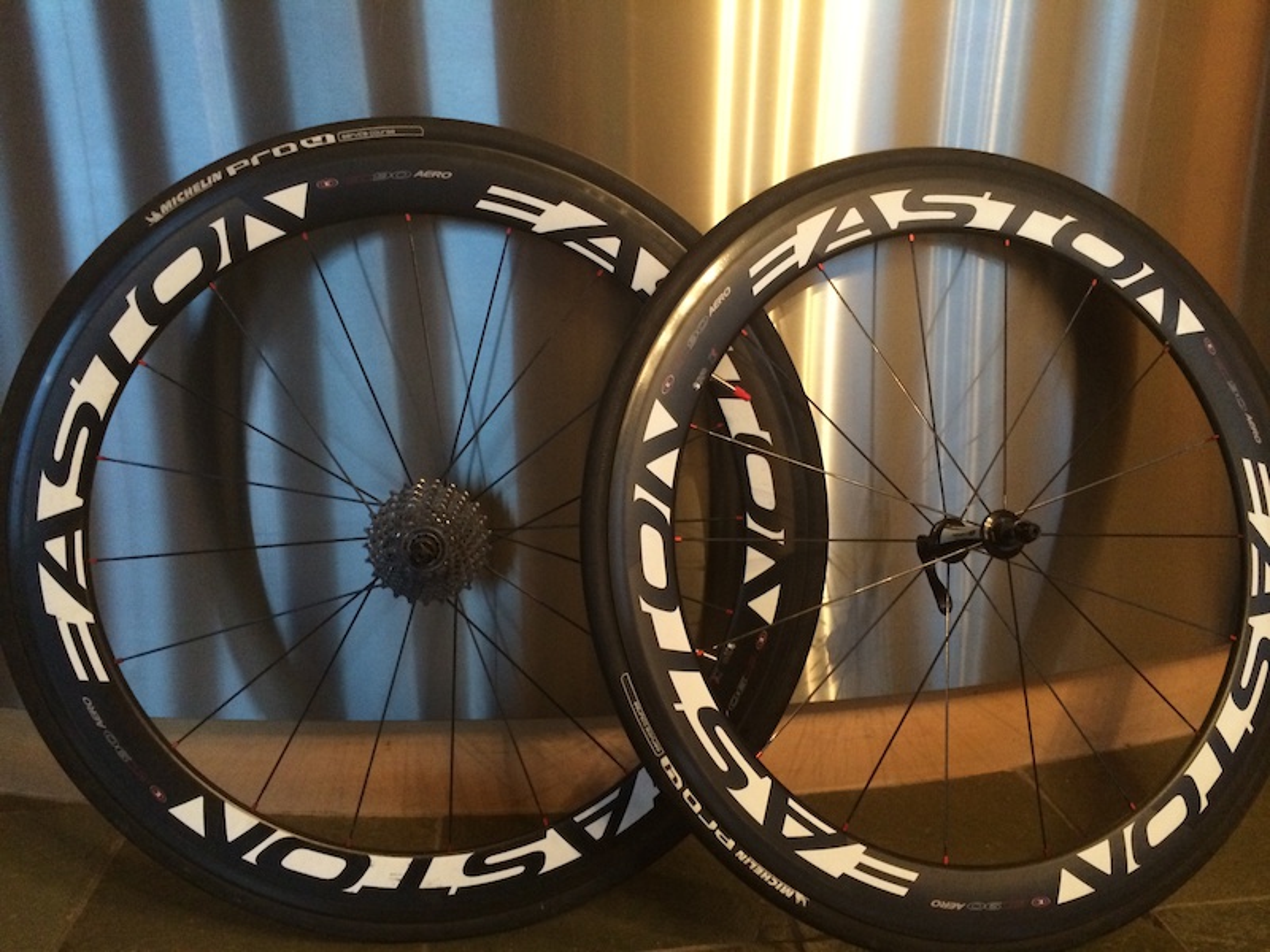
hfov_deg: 60.0
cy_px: 476
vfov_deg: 46.8
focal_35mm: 30
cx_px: 635
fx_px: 1101
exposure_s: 1/15
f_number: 2.2
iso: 320
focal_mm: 4.12
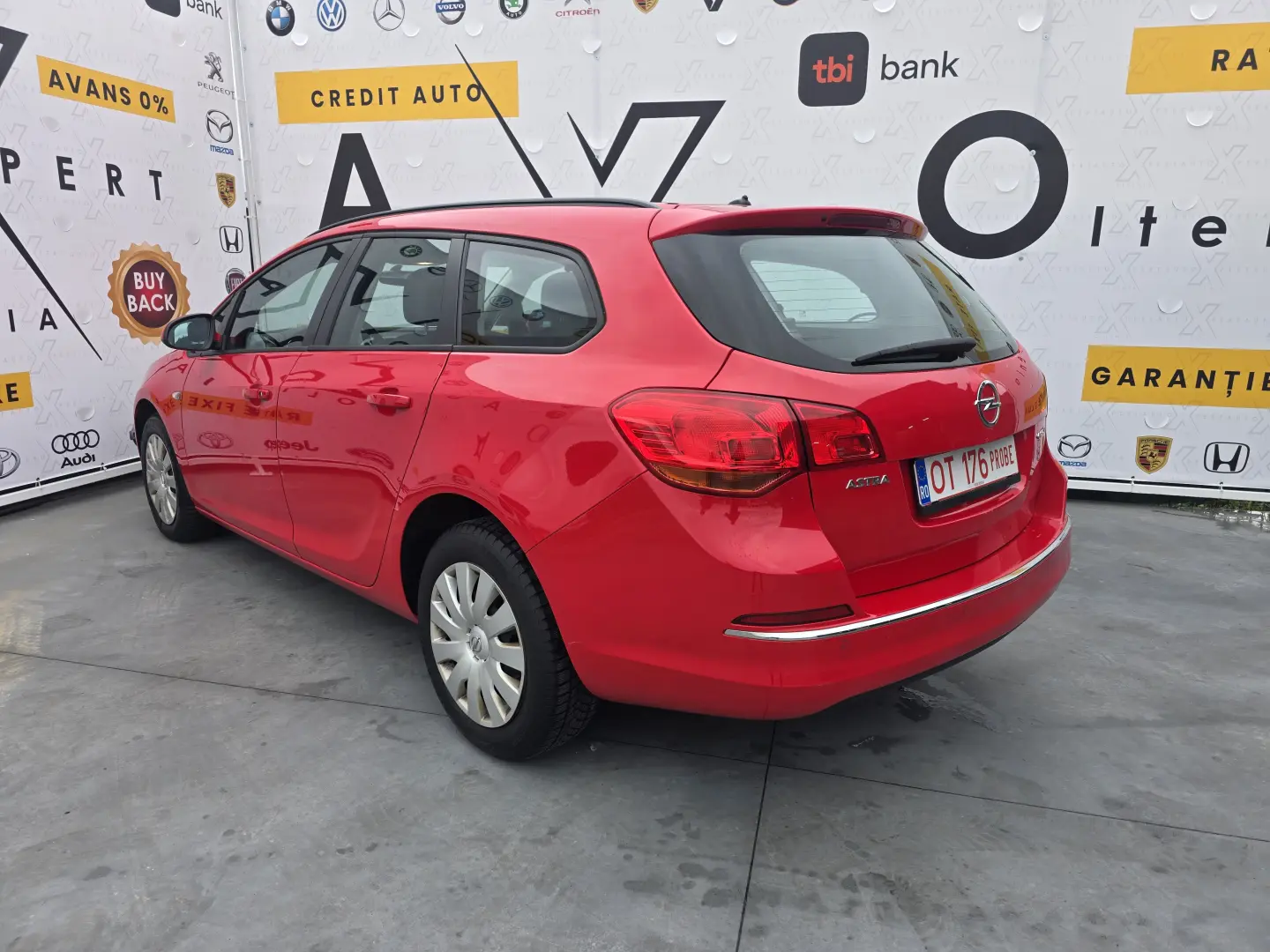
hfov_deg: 73.9
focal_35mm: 23
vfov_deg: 58.9
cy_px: 476
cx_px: 635
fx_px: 844
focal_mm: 6.3
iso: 25
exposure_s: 1/100
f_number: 1.7
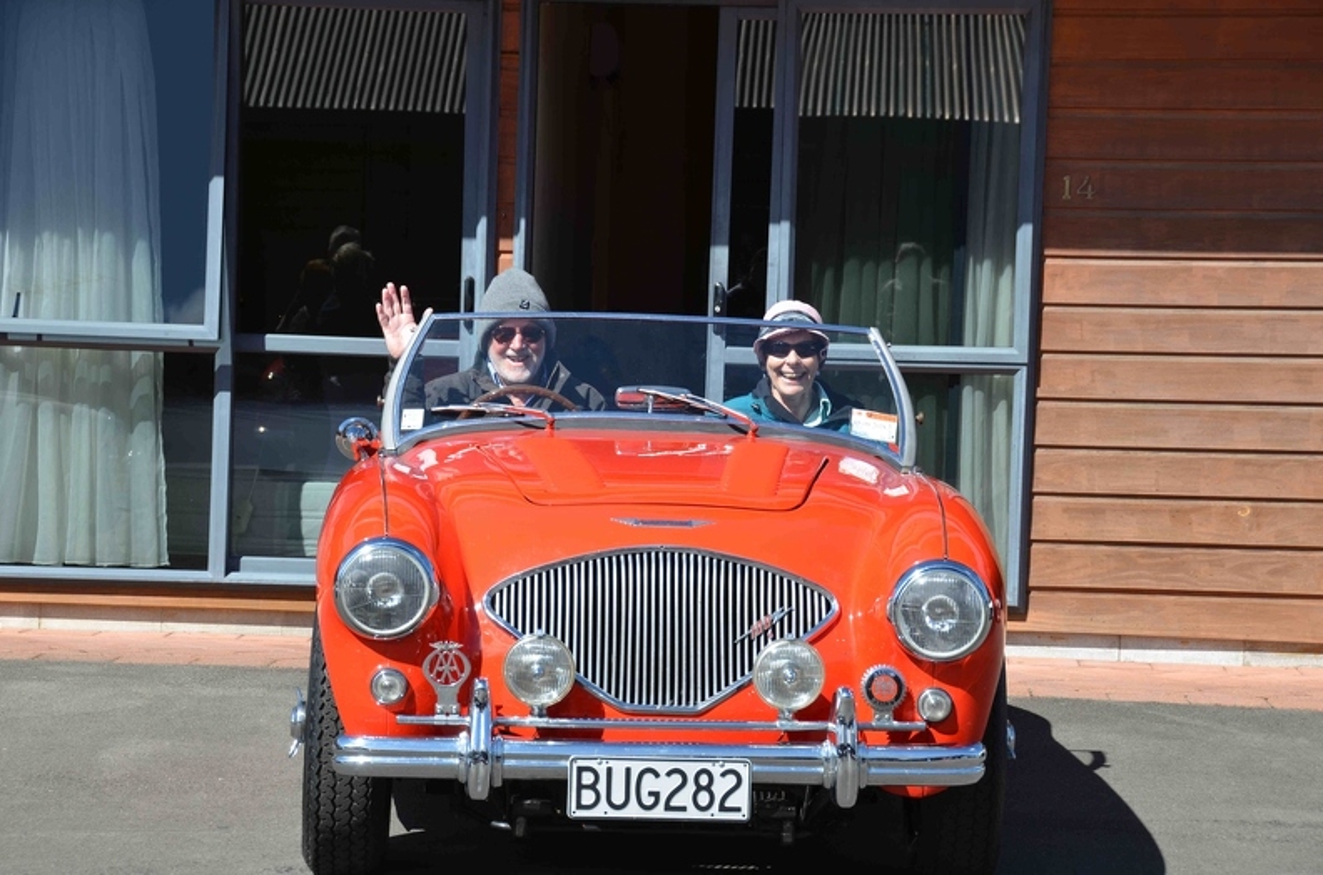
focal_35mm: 105
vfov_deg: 13.0
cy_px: 438
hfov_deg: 19.5
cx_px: 662
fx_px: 3849
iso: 110
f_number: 8
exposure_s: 1/250
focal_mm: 70
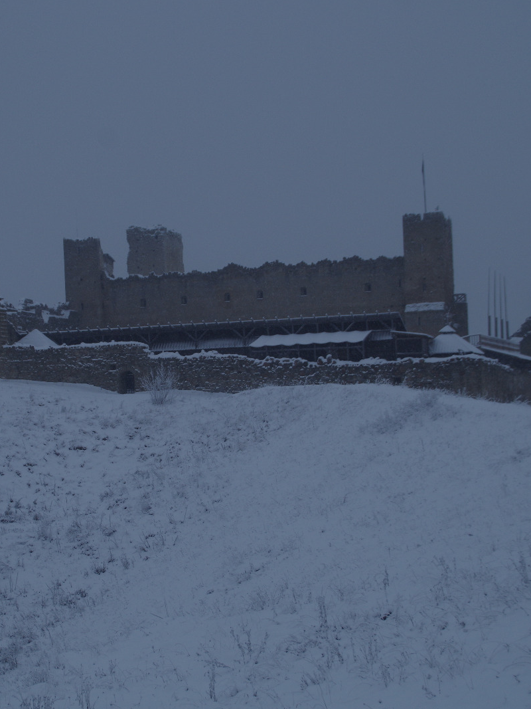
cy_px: 353
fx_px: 1800
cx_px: 155
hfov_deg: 16.7
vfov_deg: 22.3
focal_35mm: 88
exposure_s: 1/250
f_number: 5.6
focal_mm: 40
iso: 100
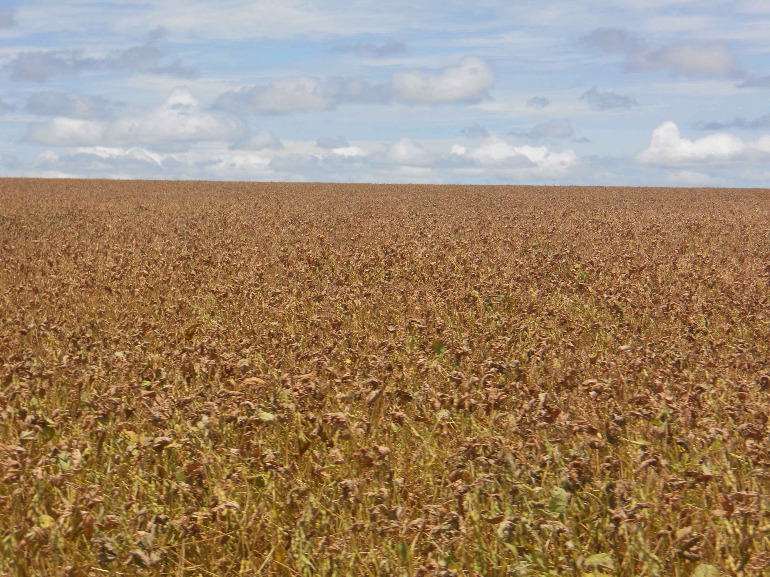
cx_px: 385
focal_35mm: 74
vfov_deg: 19.9
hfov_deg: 26.3
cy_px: 288
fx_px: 1646
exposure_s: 1/800
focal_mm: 13.2
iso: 80
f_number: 4.4
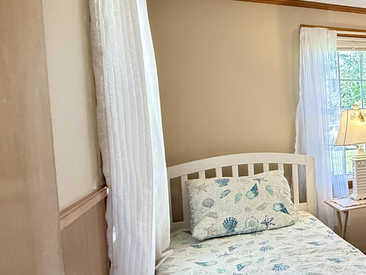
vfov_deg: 40.7
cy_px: 131
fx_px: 370
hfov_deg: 42.7
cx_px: 391
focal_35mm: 35
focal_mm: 2.22
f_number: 2.2
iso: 500
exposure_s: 1/120
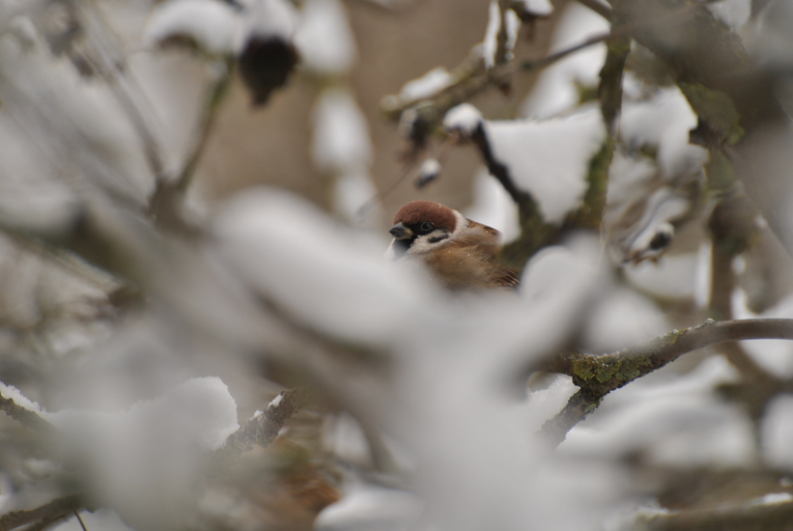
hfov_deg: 4.6
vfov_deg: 3.1
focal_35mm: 450
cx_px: 396
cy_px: 266
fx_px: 9927
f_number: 5.6
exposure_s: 1/60
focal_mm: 300
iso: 100
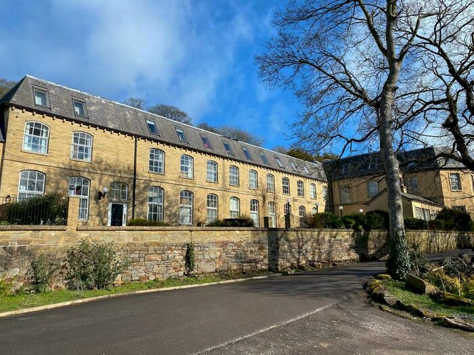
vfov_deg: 53.1
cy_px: 178
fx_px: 356
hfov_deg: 67.3
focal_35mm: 26
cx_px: 237
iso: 32
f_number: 1.8
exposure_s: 1/2688
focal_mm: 4.25
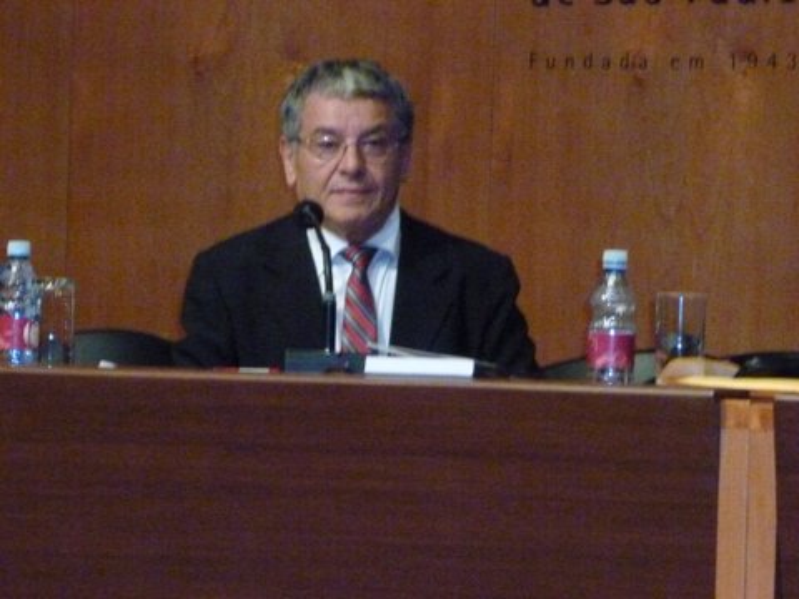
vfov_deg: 6.6
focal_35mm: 224
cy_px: 300
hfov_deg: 8.8
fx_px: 5170
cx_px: 400
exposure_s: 1/60
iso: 1600
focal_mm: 40
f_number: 5.9
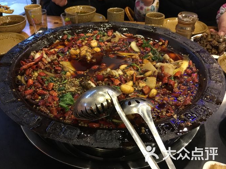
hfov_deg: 59.9
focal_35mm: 30
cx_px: 110
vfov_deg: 46.8
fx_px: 196
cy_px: 84
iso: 200
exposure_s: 1/17
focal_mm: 4.15
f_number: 2.2
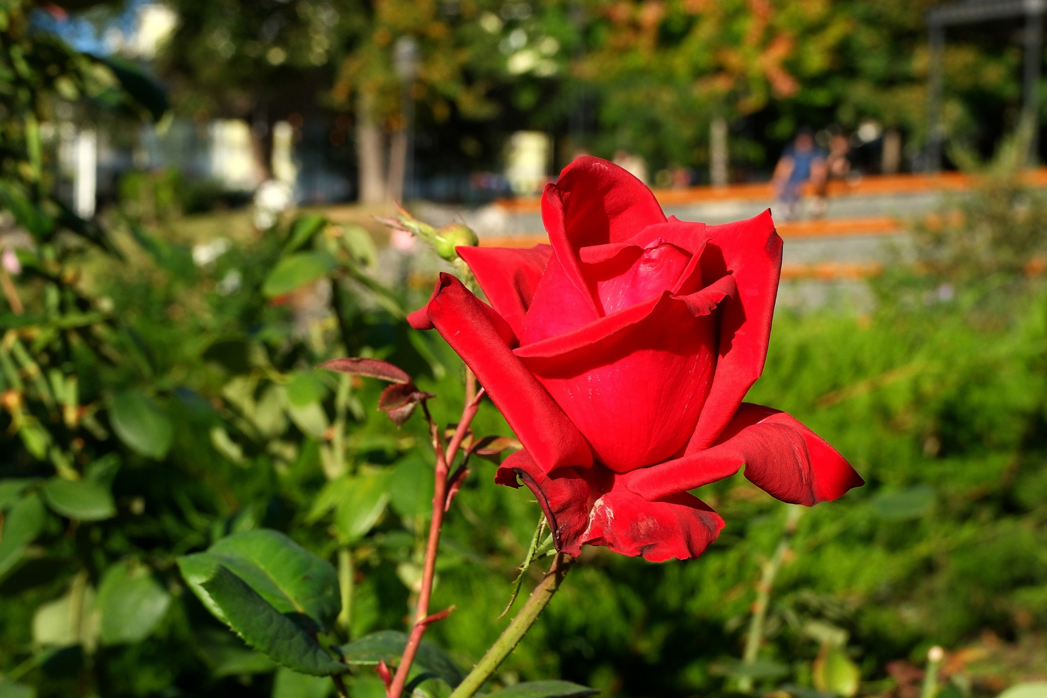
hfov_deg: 47.4
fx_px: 1192
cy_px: 349
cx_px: 524
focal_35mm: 41
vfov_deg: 32.6
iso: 640
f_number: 8
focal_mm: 27
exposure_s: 1/550
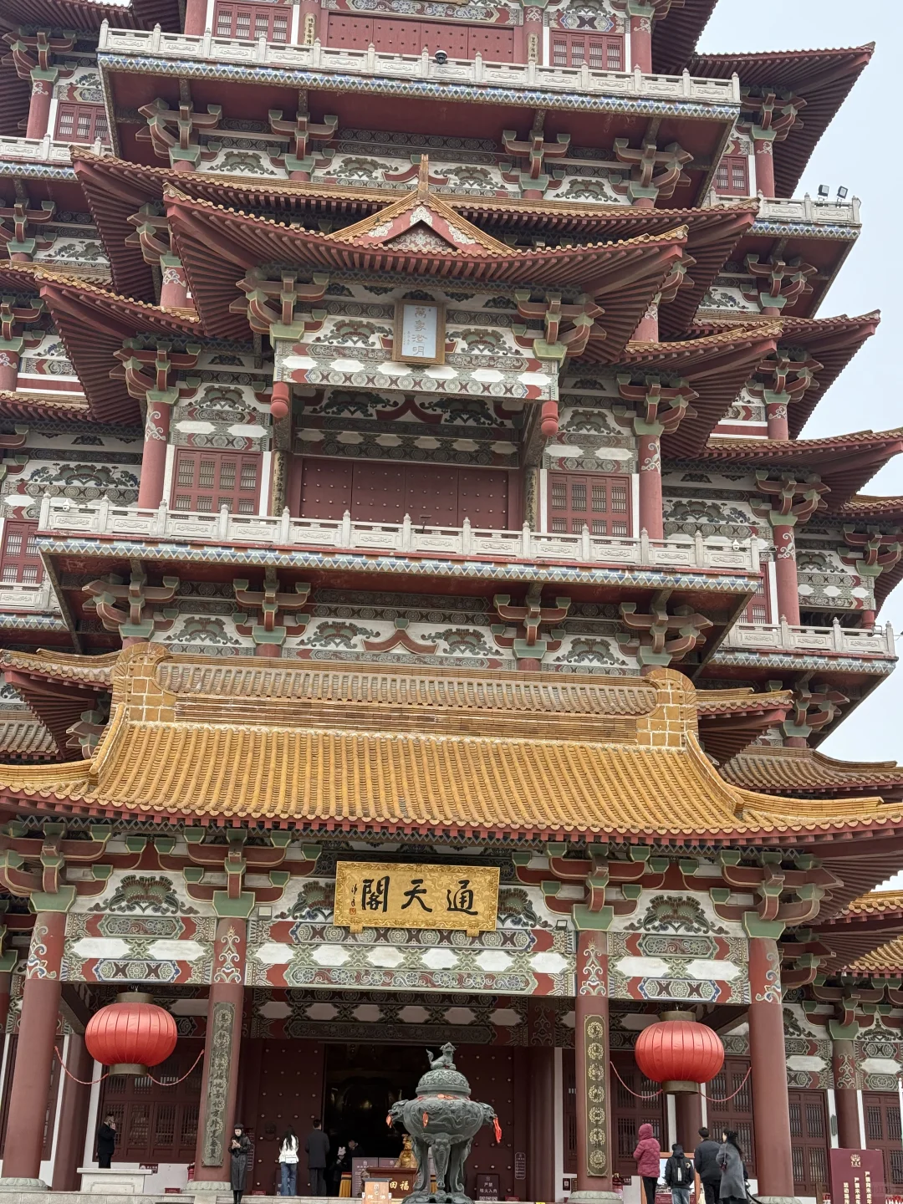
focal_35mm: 48
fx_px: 1670
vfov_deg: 39.7
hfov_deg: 30.3
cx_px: 452
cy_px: 602
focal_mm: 6.76
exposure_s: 1/1185
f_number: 1.78
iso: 100
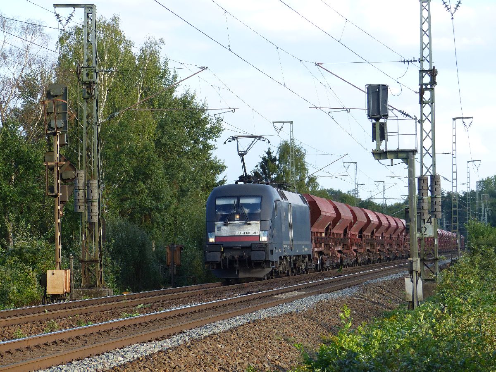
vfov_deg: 10.2
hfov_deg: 13.6
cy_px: 186
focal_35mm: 145
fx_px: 2078
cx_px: 248
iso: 125
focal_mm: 26.1
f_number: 2.8
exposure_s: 1/500
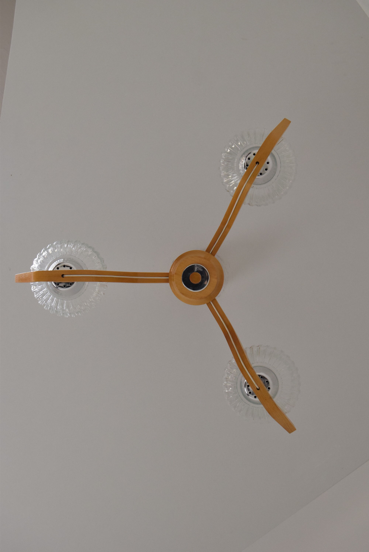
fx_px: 1036
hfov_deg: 20.2
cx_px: 184
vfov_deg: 29.8
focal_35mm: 68
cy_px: 276
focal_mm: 45
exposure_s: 1/250
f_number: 8
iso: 1600
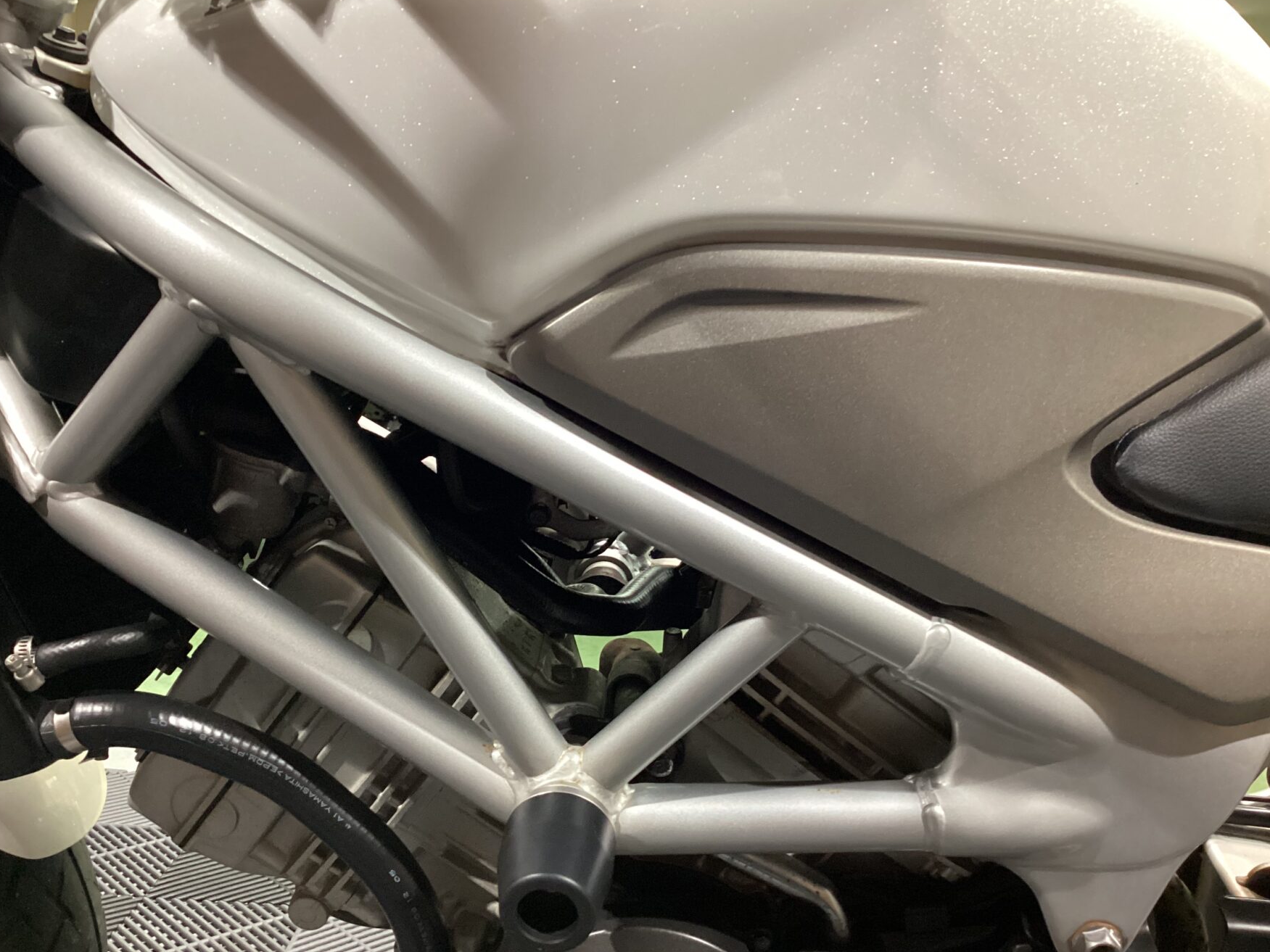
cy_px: 500
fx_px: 1247
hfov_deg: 53.9
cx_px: 597
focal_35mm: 34
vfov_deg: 41.8
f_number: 2.4
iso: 400
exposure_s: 1/40
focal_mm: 3.3
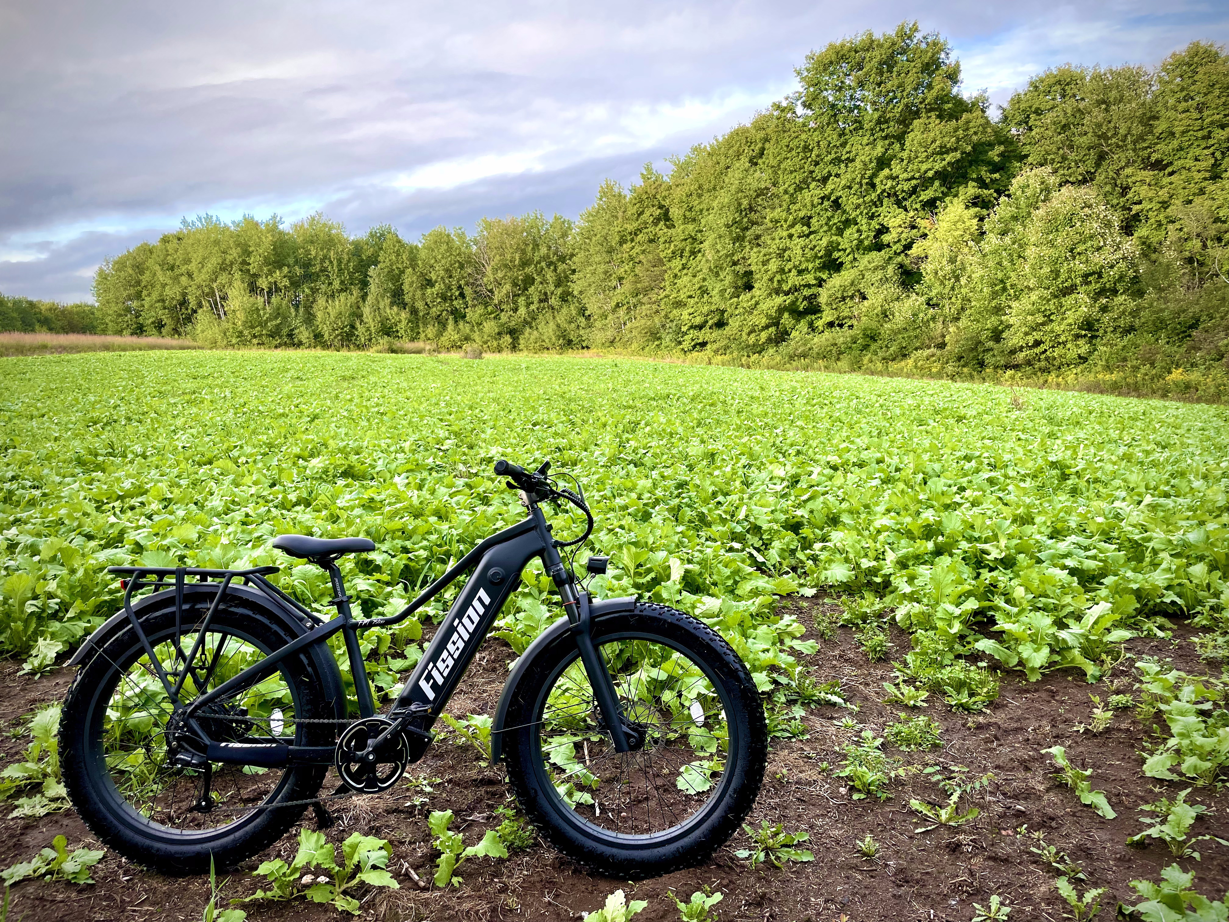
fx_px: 923
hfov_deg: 67.3
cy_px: 461
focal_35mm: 26
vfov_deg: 53.1
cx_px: 614
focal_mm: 4.2
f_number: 1.6
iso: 32
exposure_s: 1/493
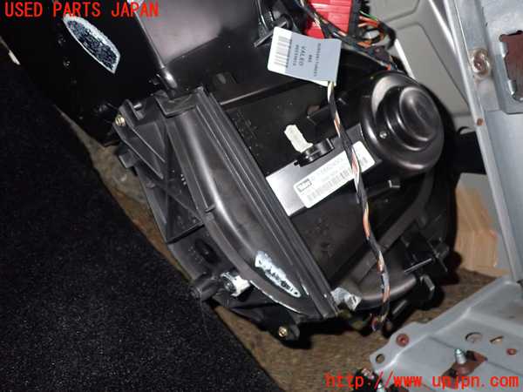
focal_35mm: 30
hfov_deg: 60.0
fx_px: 453
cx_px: 262
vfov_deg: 46.8
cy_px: 196
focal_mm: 5.4
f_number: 6.3
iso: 320
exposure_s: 1/30
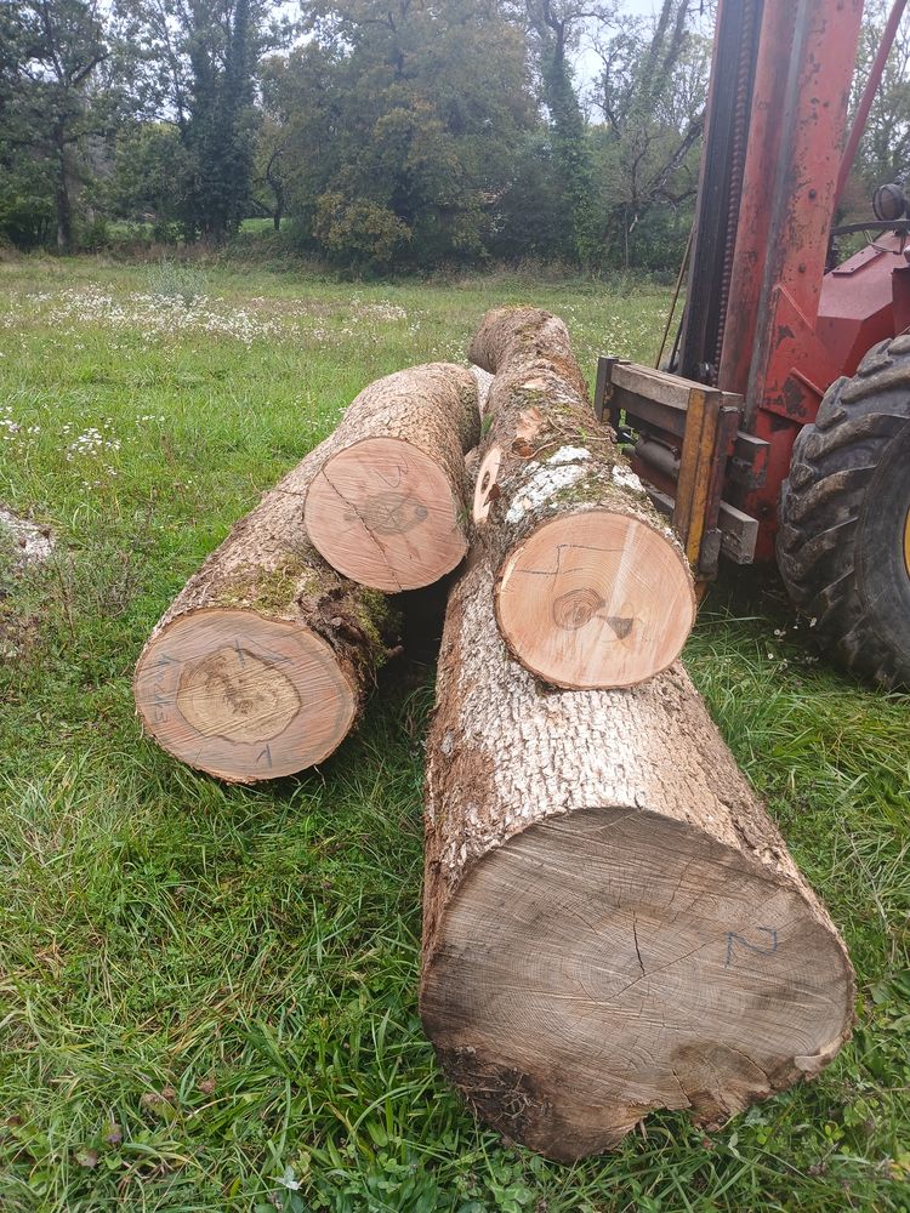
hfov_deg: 53.1
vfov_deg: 67.3
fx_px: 911
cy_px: 606
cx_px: 455
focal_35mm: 26
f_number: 1.8
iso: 40
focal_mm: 3.98
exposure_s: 1/100
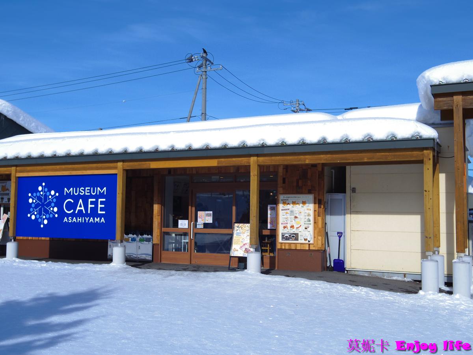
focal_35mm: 39
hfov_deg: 47.9
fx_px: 533
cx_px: 236
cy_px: 178
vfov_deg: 36.8
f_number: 4.5
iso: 100
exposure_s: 1/800
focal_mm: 8.5
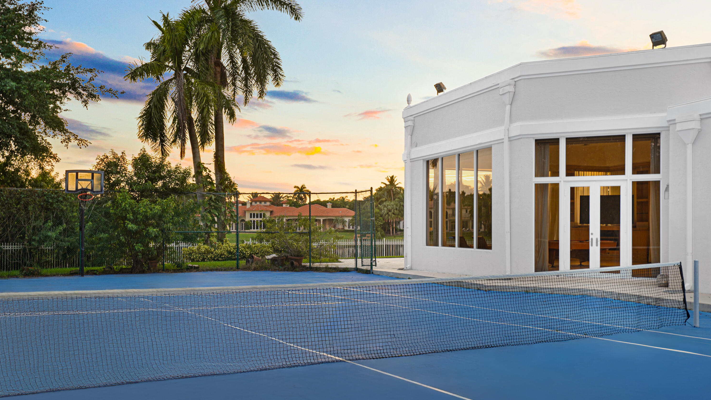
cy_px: 197
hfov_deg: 54.0
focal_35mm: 37
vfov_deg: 32.0
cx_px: 353
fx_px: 698
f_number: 8
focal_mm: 35
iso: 125
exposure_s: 1/13
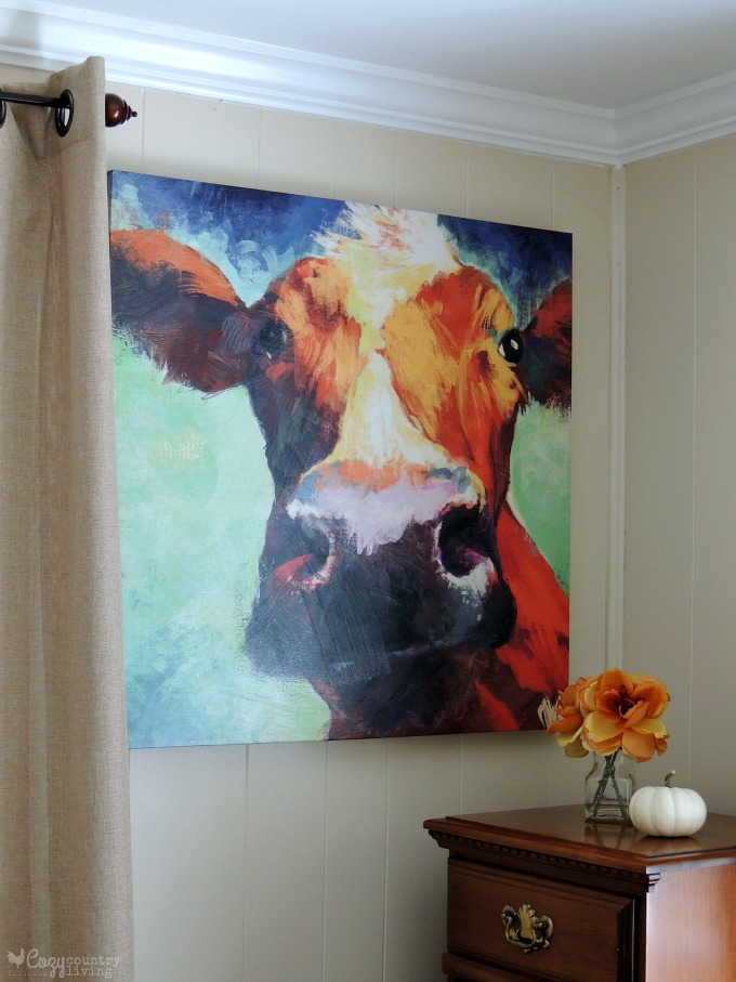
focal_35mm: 60
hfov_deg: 24.4
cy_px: 491
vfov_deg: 32.2
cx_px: 368
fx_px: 1701
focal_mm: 10.7
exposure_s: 1/30
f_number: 3.7
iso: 400
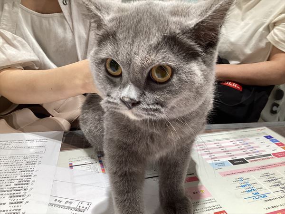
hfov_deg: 58.4
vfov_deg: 45.4
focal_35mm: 31
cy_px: 107
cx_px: 142
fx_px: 255
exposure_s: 1/50
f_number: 2.4
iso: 64
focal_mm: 3.3
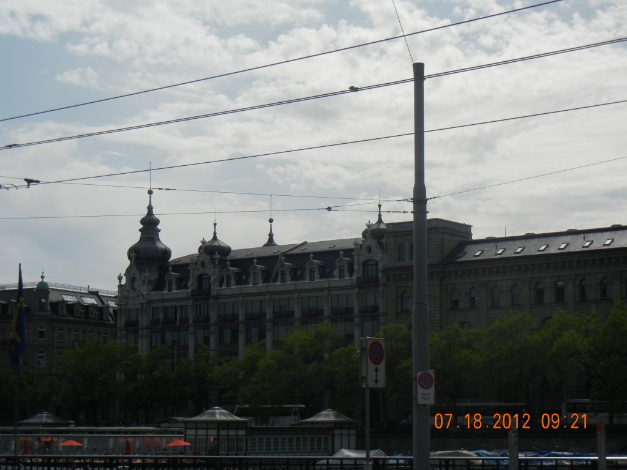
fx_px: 1395
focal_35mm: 77
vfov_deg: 19.1
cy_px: 235
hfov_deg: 25.3
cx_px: 314
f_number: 8.6
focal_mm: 13.9
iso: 160
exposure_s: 1/682
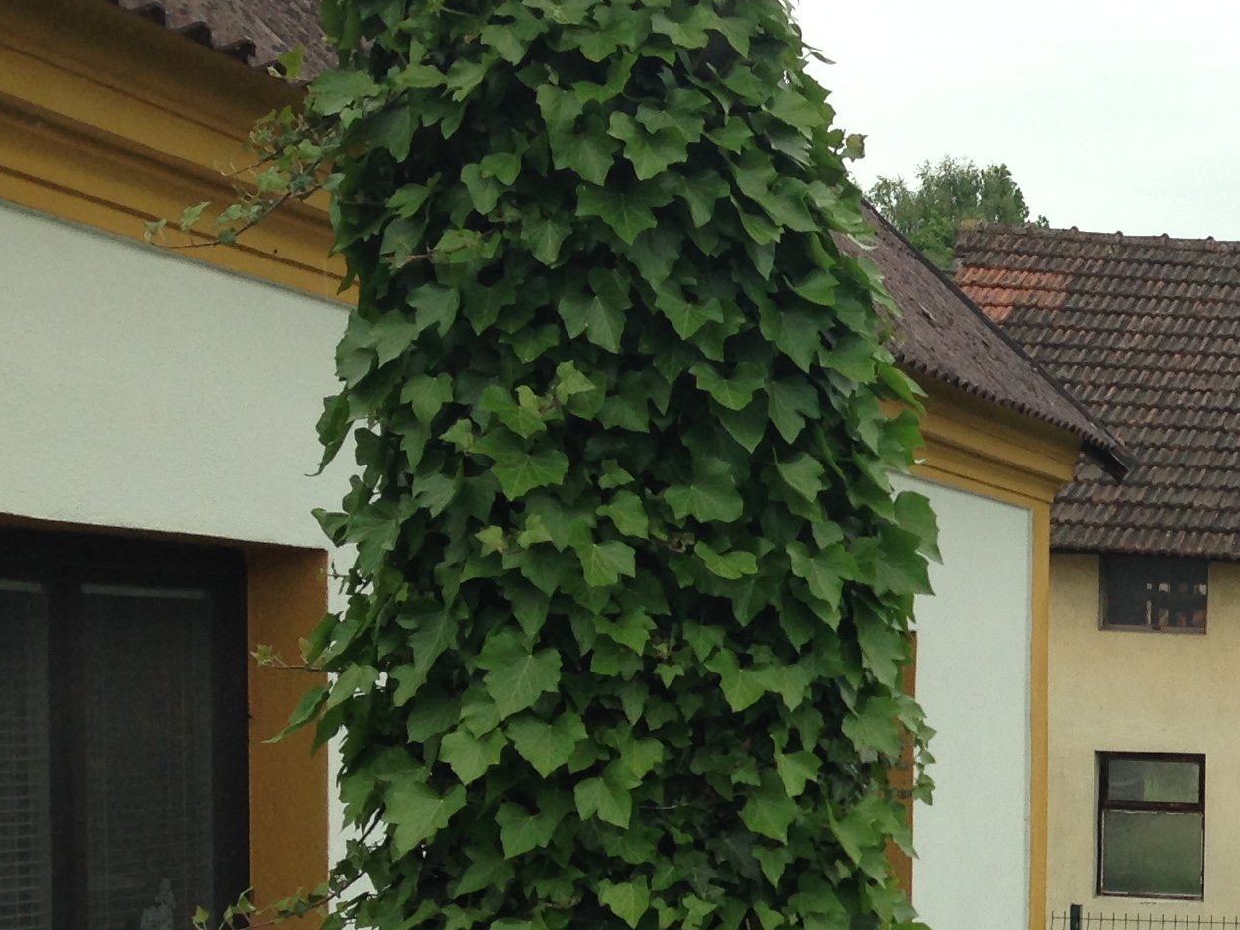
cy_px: 949
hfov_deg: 21.1
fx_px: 3081
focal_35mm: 86
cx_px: 1499
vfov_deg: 16.8
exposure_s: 1/488
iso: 50
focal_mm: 4.12
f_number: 2.4
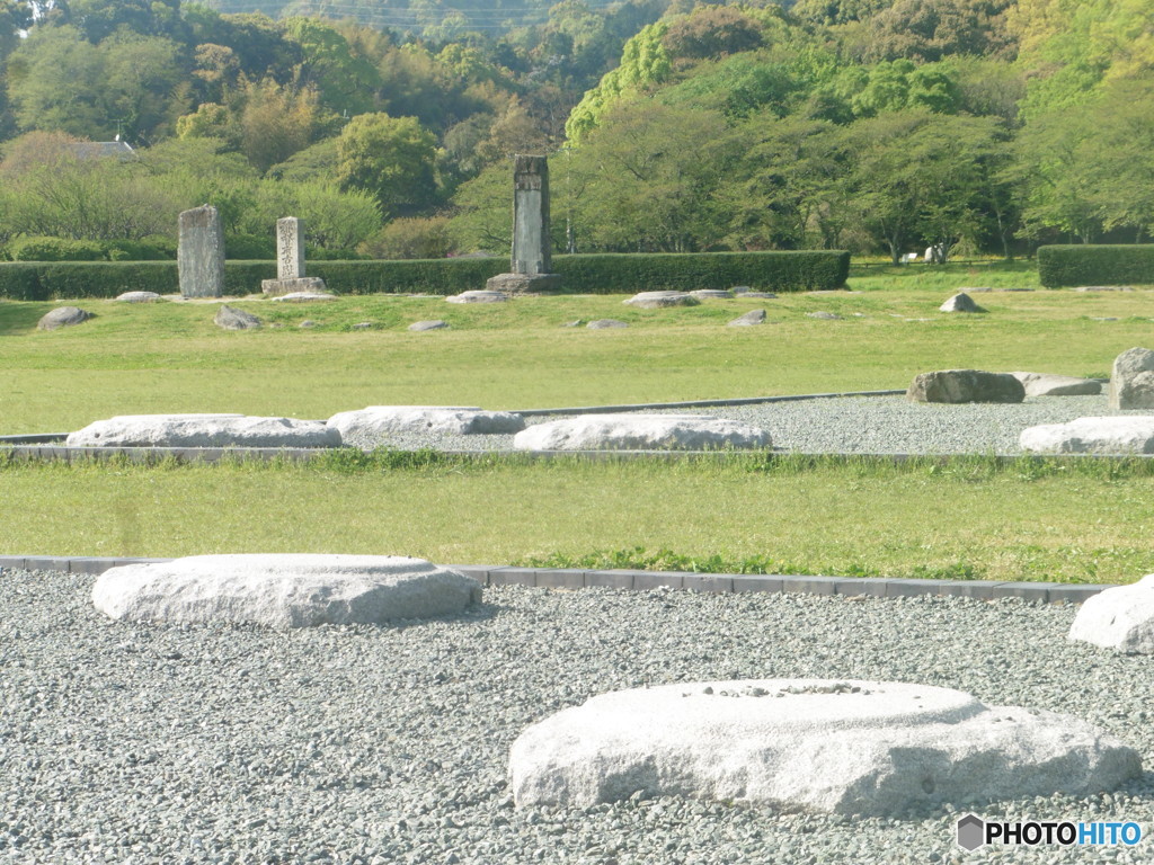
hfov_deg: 16.1
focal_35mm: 122
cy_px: 432
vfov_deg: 12.1
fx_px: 4067
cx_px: 577
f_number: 6.3
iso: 100
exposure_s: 1/125
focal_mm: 21.8
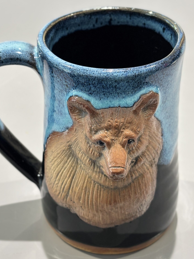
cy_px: 137
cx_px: 90
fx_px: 523
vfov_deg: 27.8
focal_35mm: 70
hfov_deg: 21.0
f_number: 1.6
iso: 125
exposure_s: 1/40
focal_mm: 5.96
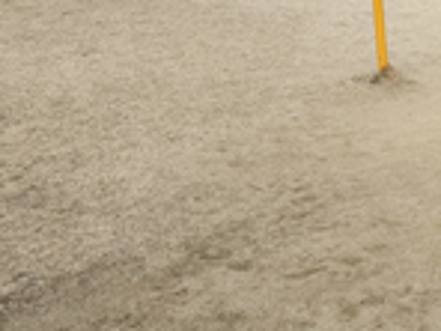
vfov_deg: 22.5
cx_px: 533
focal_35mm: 65
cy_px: 104
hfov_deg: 26.4
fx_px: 828
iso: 80
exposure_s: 1/2299
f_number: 1.78
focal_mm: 6.76
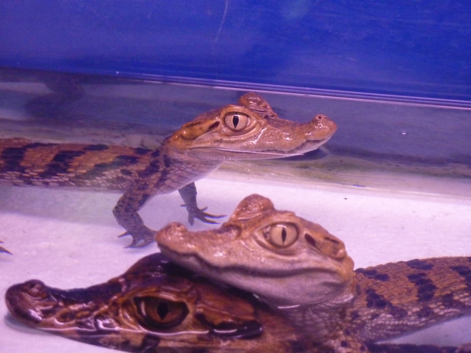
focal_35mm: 111
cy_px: 176
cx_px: 236
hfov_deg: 17.7
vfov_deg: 13.3
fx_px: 1510
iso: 800
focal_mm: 18.2
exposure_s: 1/15
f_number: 4.4
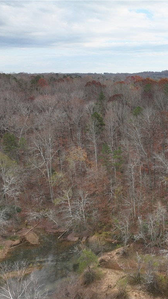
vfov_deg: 56.6
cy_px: 150
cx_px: 174
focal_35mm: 35
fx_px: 277
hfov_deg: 30.9
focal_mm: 12.29
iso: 400
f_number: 2.8
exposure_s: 1/160
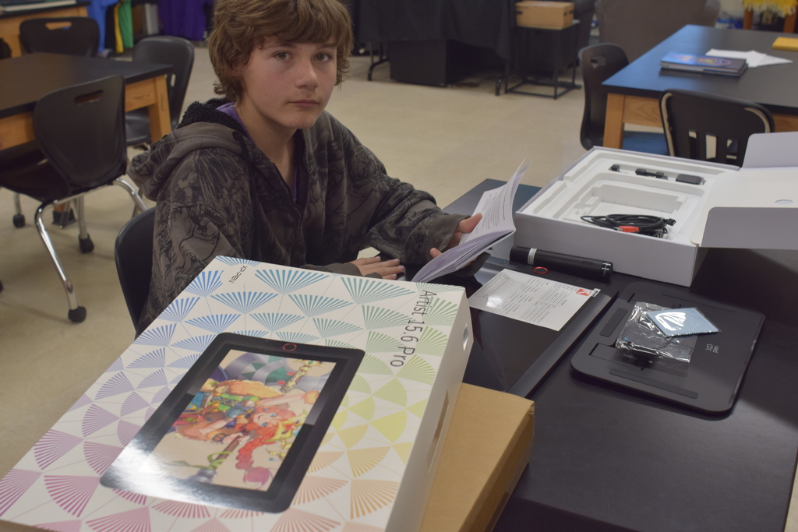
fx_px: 798
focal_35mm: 36
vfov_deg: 36.9
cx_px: 399
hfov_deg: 53.1
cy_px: 266
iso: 400
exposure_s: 1/60
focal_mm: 24
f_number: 4
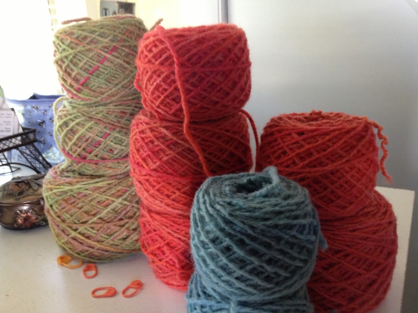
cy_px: 156
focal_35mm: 35
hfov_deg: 52.6
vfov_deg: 40.7
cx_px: 209
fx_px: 423
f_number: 2.4
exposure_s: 1/20
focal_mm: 4.28
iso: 200
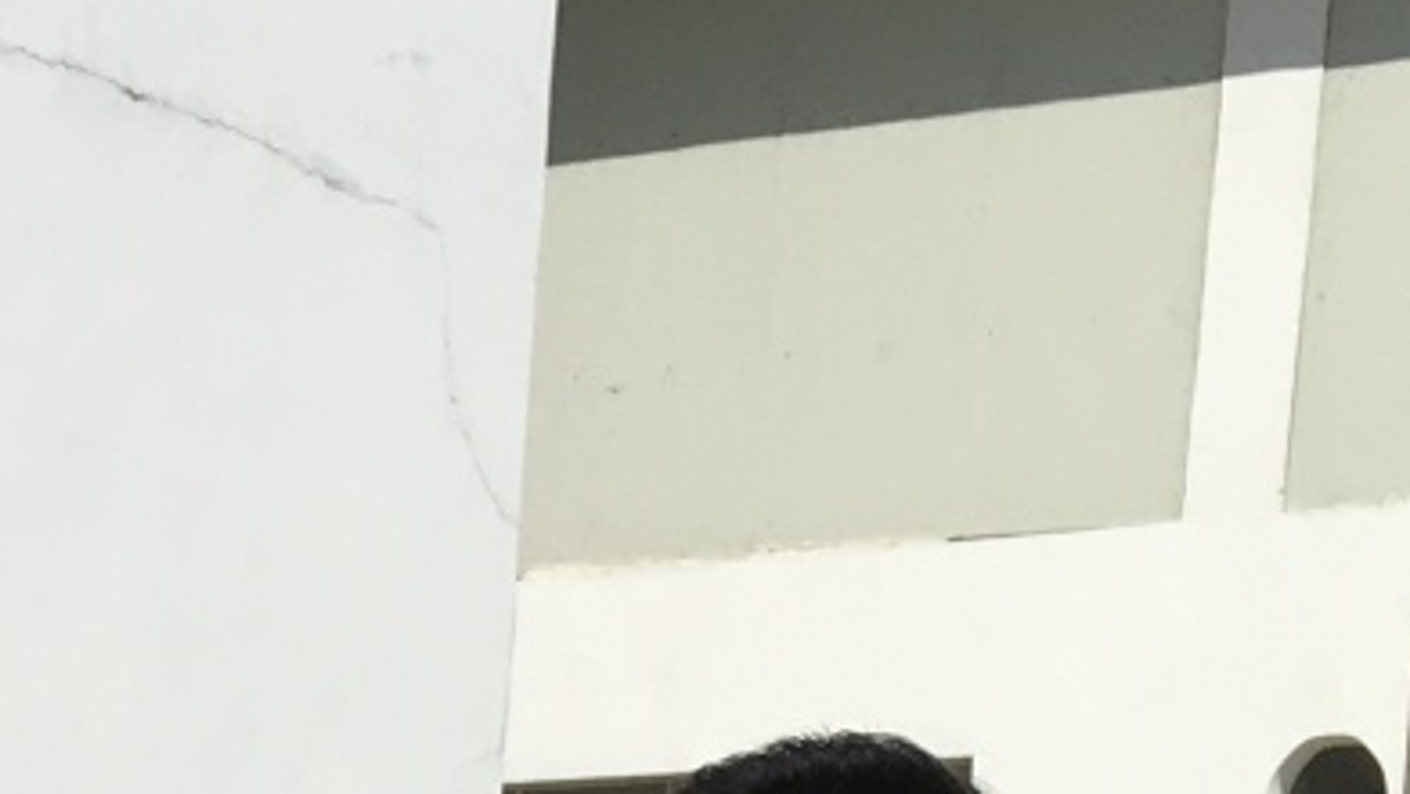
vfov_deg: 7.0
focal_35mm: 155
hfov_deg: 13.2
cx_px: -617
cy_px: 2357
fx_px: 5795
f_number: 2.2
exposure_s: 1/3497
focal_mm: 4.15
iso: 25
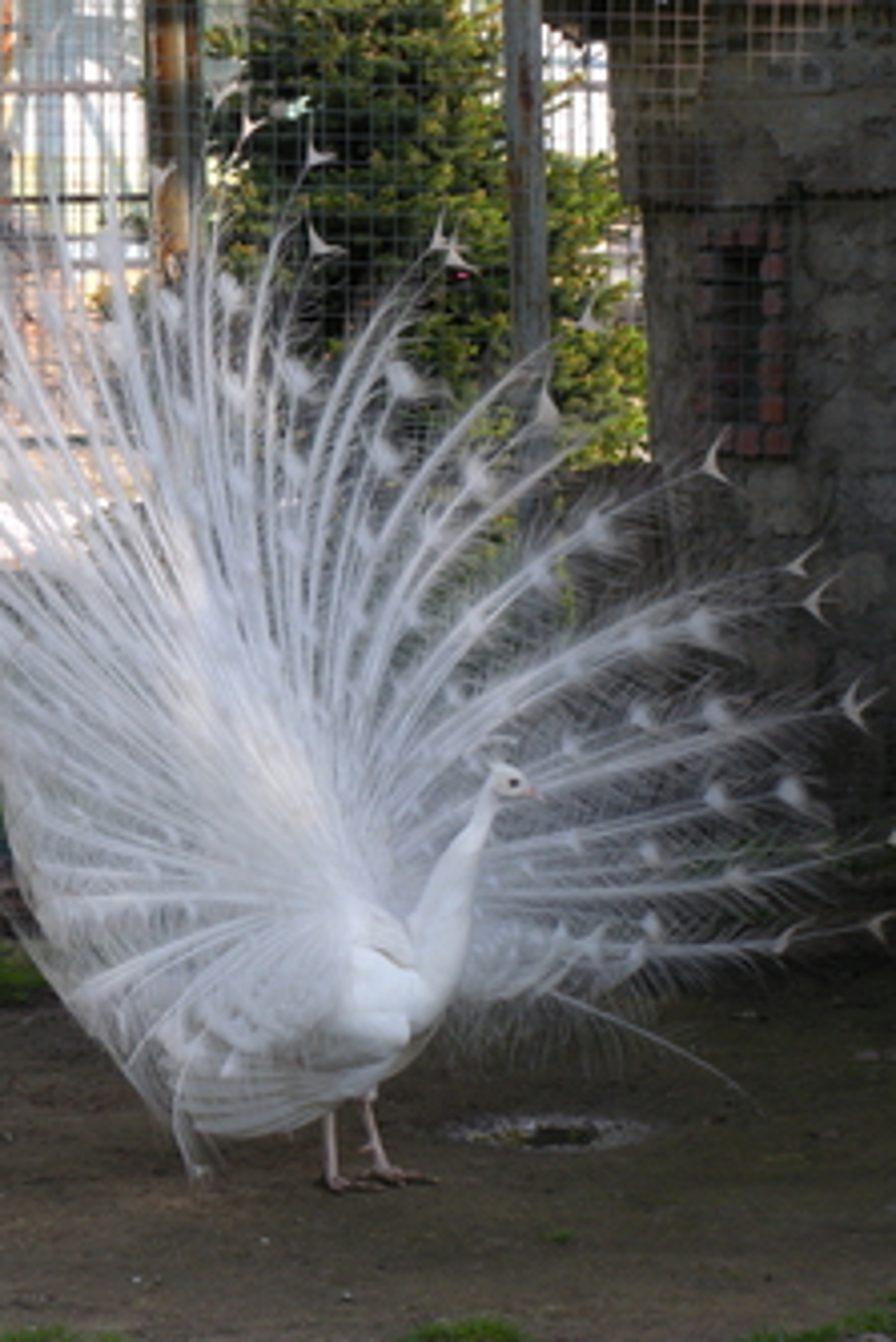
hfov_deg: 9.8
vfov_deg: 14.6
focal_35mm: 140
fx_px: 5221
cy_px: 675
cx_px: 329
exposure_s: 1/141
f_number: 5
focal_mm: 17.4
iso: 64
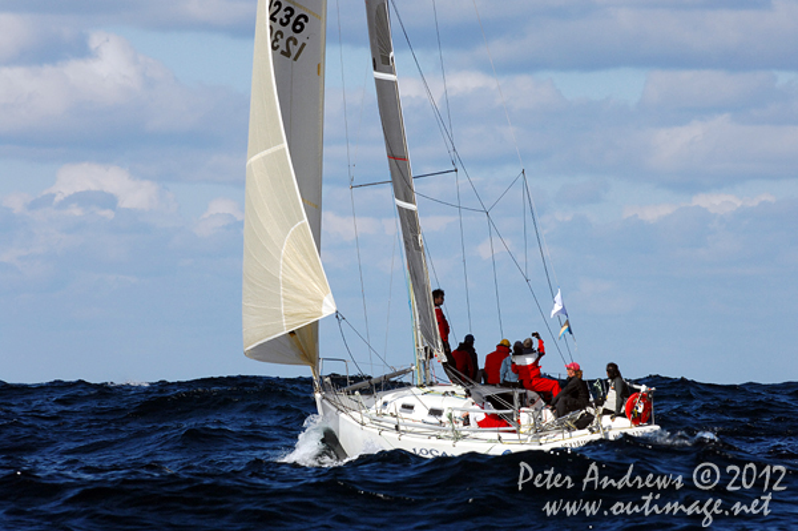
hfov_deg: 6.9
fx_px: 6644
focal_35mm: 300
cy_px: 266
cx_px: 399
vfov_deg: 4.6
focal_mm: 200
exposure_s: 1/1000
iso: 400
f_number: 8
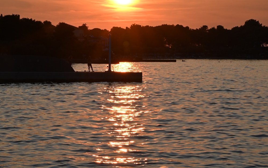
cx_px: 134
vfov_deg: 7.8
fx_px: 1234
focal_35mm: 169
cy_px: 97
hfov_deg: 12.4
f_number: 29
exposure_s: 1/125
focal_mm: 110
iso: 250
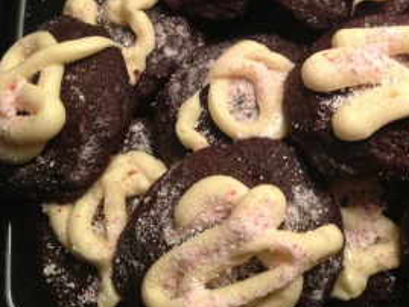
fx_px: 768
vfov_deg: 22.2
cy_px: 40
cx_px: 307
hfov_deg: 29.3
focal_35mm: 65
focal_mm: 4.28
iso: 100
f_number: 2.4
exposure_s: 1/20
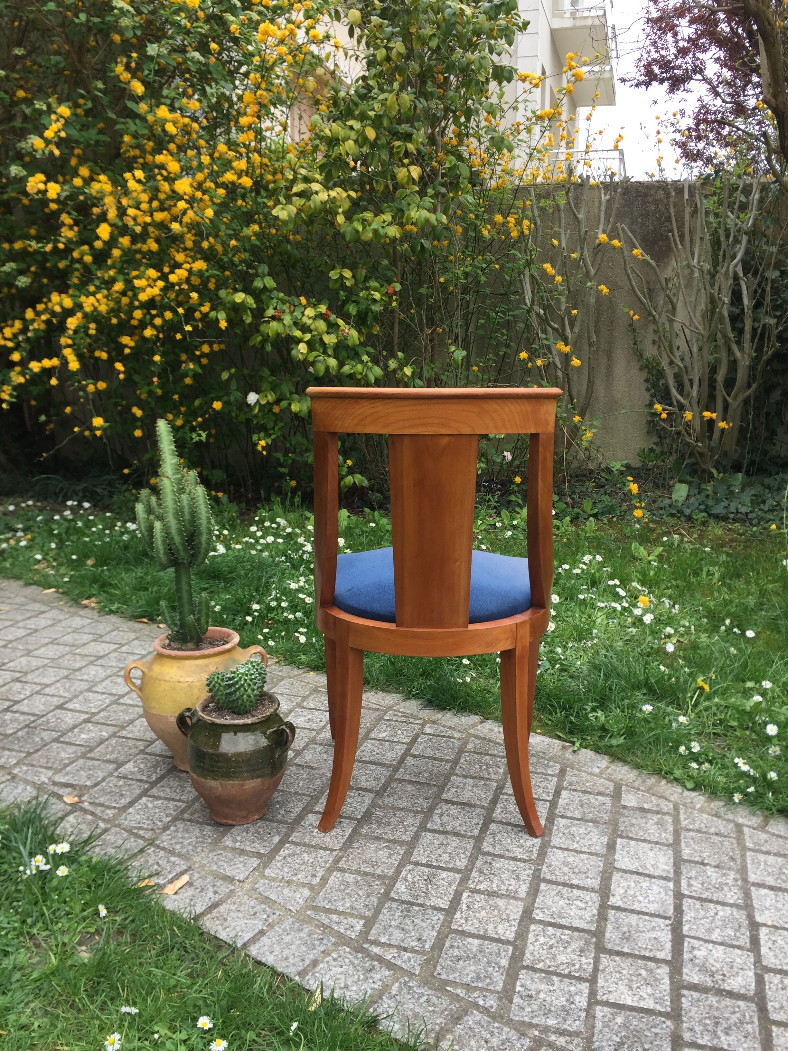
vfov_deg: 61.7
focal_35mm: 29
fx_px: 880
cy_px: 526
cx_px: 394
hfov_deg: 48.2
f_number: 2.2
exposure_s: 1/314
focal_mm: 4.15
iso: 32
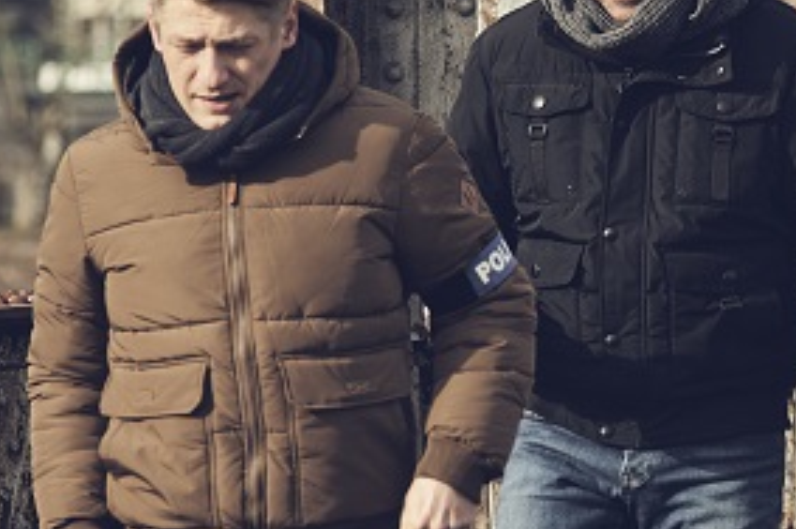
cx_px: 765
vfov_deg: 2.0
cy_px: 290
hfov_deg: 3.0
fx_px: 15305
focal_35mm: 693
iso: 200
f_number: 9
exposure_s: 1/250
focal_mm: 280
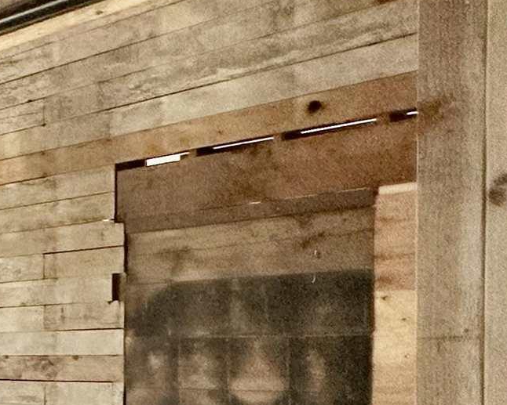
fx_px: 975
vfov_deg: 22.8
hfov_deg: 17.7
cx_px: -562
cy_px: 378
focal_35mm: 65
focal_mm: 2.22
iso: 200
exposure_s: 1/99
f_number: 2.2
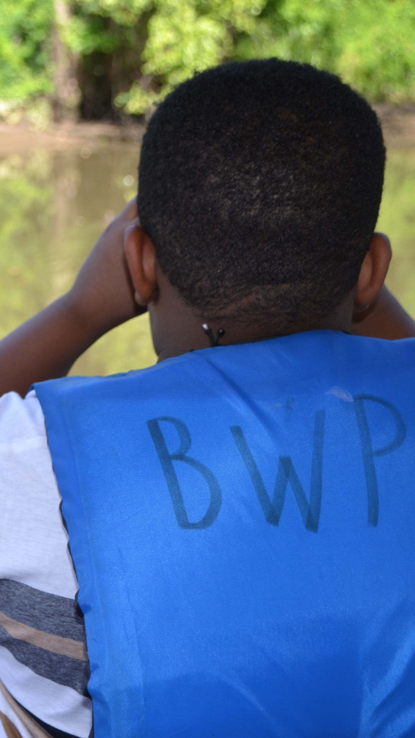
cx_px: -99
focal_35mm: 76
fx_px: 1487
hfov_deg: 15.3
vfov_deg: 27.9
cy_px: 371
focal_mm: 32
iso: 125
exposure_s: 1/125
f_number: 4.8
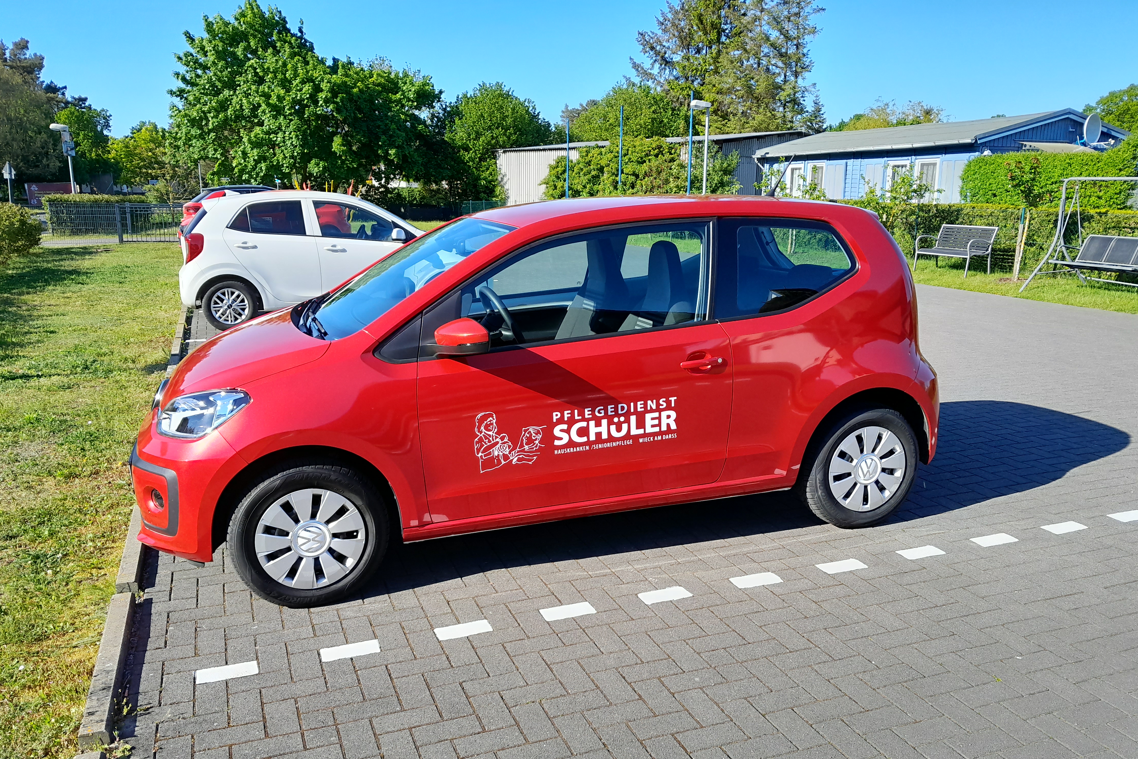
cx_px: 571
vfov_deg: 46.3
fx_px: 885
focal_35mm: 28
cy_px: 415
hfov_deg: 65.5
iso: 40
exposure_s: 1/691
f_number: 1.8
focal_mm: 4
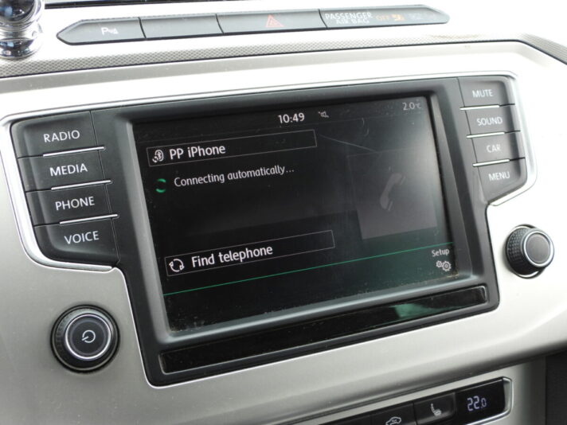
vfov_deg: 30.9
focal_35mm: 47
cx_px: 284
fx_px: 770
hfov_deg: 40.4
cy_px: 212
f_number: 3.2
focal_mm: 8.5
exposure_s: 1/60
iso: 100
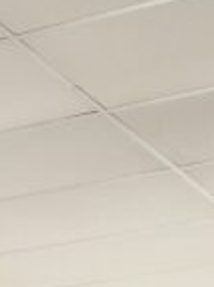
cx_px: -289
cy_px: 1004
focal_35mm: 170
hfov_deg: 8.1
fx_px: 1408
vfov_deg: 8.5
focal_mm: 5.25
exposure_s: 1/100
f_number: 1.75
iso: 170
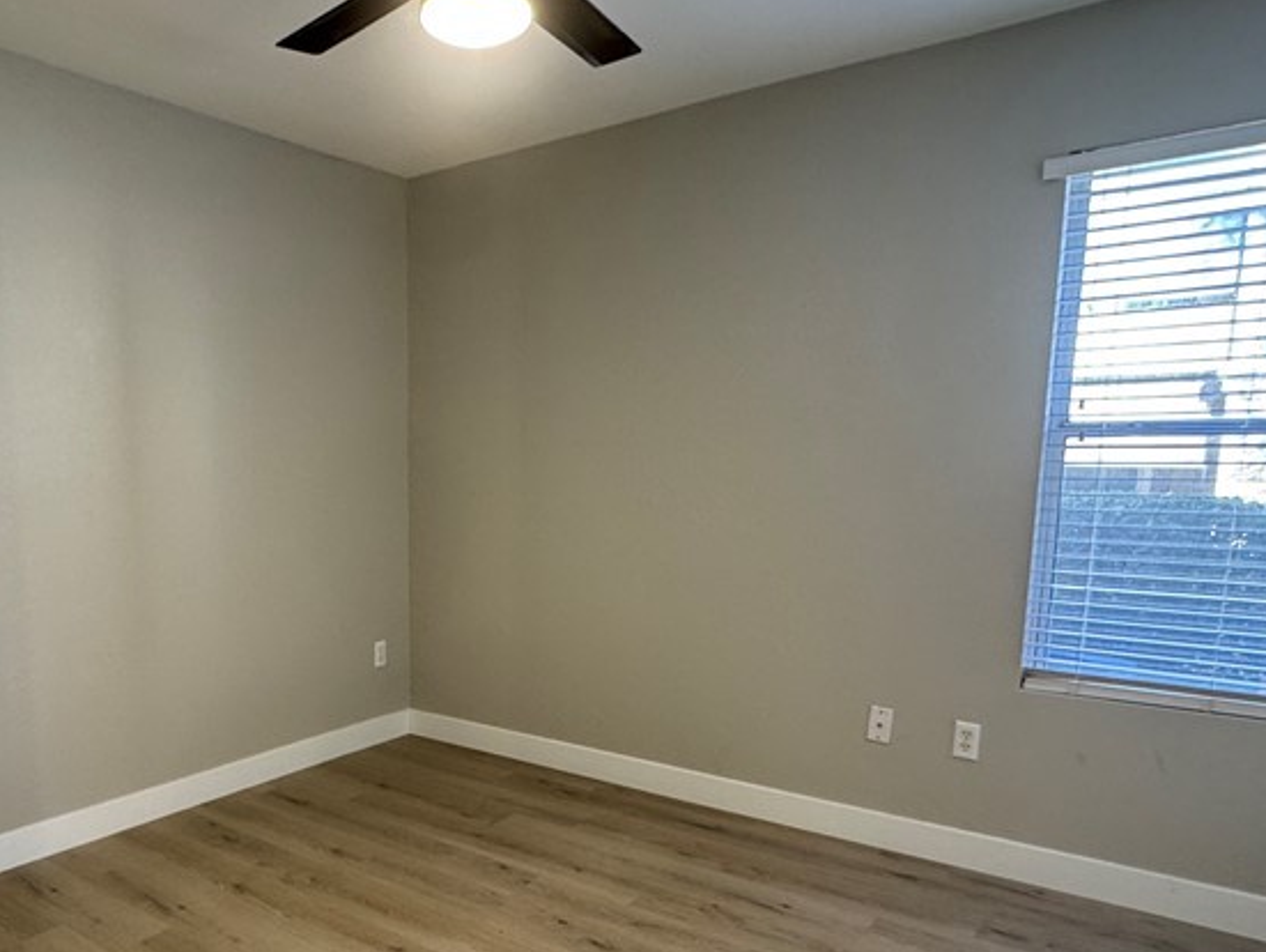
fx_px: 952
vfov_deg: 52.5
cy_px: 602
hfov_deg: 65.8
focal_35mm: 26
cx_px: 439
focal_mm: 2.22
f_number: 2.2
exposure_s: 1/60
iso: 250
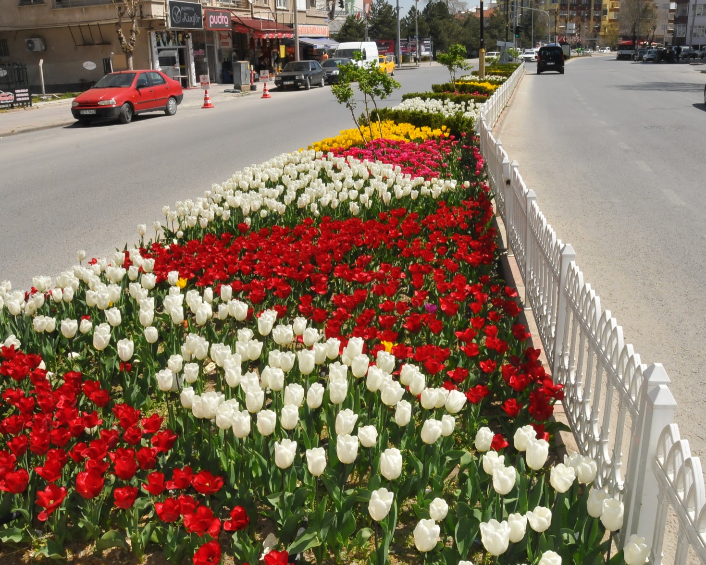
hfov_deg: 57.2
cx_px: 357
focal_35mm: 31
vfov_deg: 47.1
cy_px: 280
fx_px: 648
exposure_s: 1/320
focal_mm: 18
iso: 1000
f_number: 20
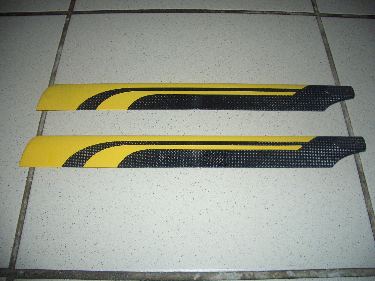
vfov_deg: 16.8
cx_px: 188
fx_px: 953
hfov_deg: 22.3
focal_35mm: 88
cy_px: 140
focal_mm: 14.6
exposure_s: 1/60
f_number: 4.4
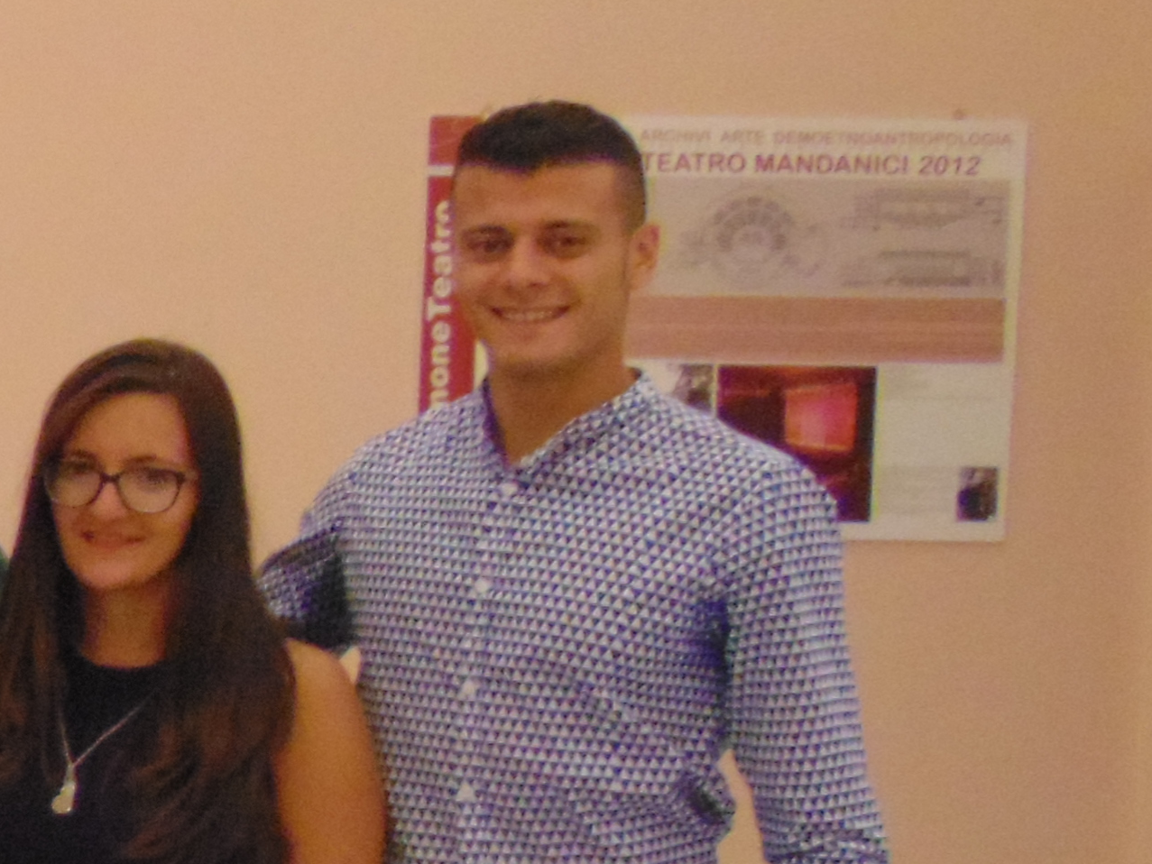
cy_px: 817
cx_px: -933
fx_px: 4027
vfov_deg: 12.1
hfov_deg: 14.3
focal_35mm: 121
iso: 320
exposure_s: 1/40
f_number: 3.1
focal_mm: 5.4
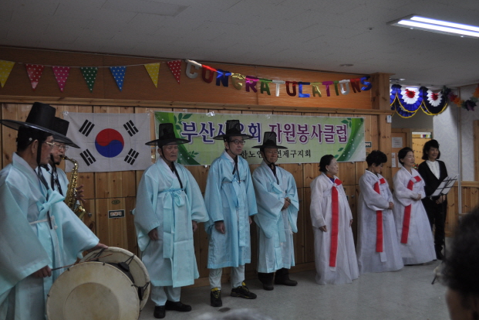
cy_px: 160
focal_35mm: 37
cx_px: 241
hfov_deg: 51.9
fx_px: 492
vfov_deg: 35.9
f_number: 4.5
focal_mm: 24
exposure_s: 1/80
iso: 400
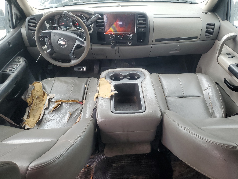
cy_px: 90
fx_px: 179
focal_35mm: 26
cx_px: 119
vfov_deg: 53.1
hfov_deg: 67.3
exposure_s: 1/120
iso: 76
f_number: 1.5
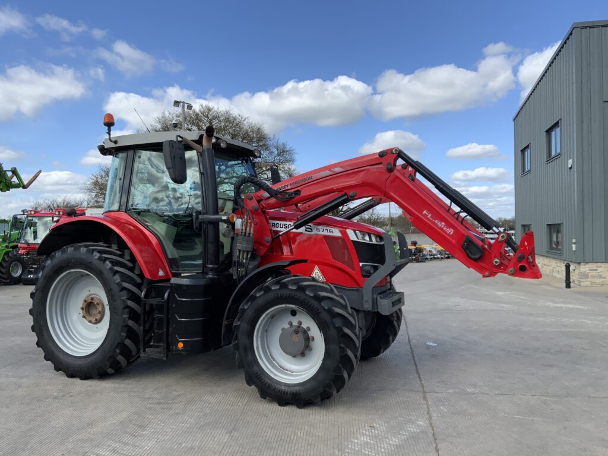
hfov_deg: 61.7
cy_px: 228
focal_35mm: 29
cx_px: 304
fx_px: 509
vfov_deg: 48.2
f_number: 1.8
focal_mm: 3
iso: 16
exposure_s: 1/1342
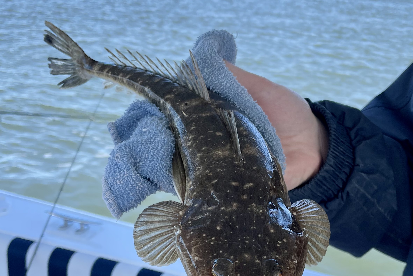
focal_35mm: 46
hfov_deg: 42.5
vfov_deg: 28.8
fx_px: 528
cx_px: 253
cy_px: 207
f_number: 1.6
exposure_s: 1/1062
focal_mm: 4.2
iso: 32
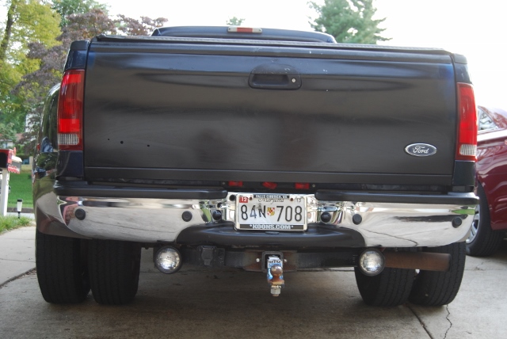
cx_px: 254
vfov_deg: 28.1
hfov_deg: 41.1
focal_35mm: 48
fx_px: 677
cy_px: 170
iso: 200
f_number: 4.5
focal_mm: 32
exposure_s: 1/30
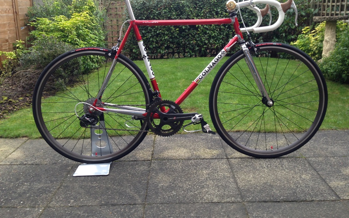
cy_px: 85
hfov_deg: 54.0
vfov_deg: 35.2
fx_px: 342
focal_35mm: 36
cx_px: 177
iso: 50
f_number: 2.4
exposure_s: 1/60
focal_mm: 4.12
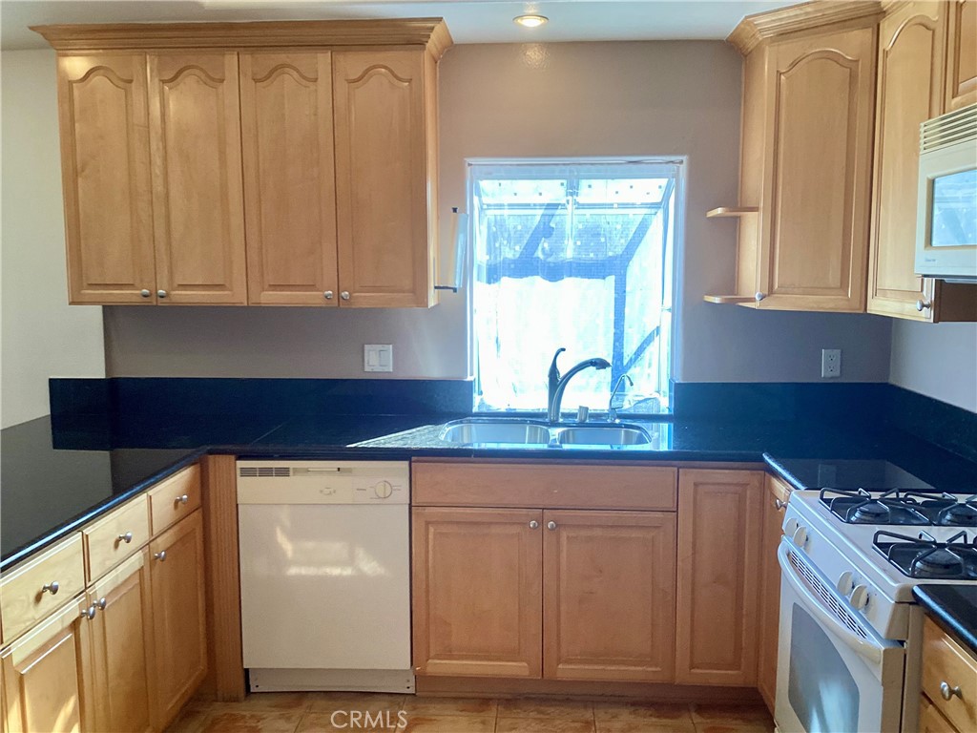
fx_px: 875
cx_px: 488
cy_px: 366
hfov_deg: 58.4
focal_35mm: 31
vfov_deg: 45.4
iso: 50
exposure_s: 1/100
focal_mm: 3.3
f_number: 2.4
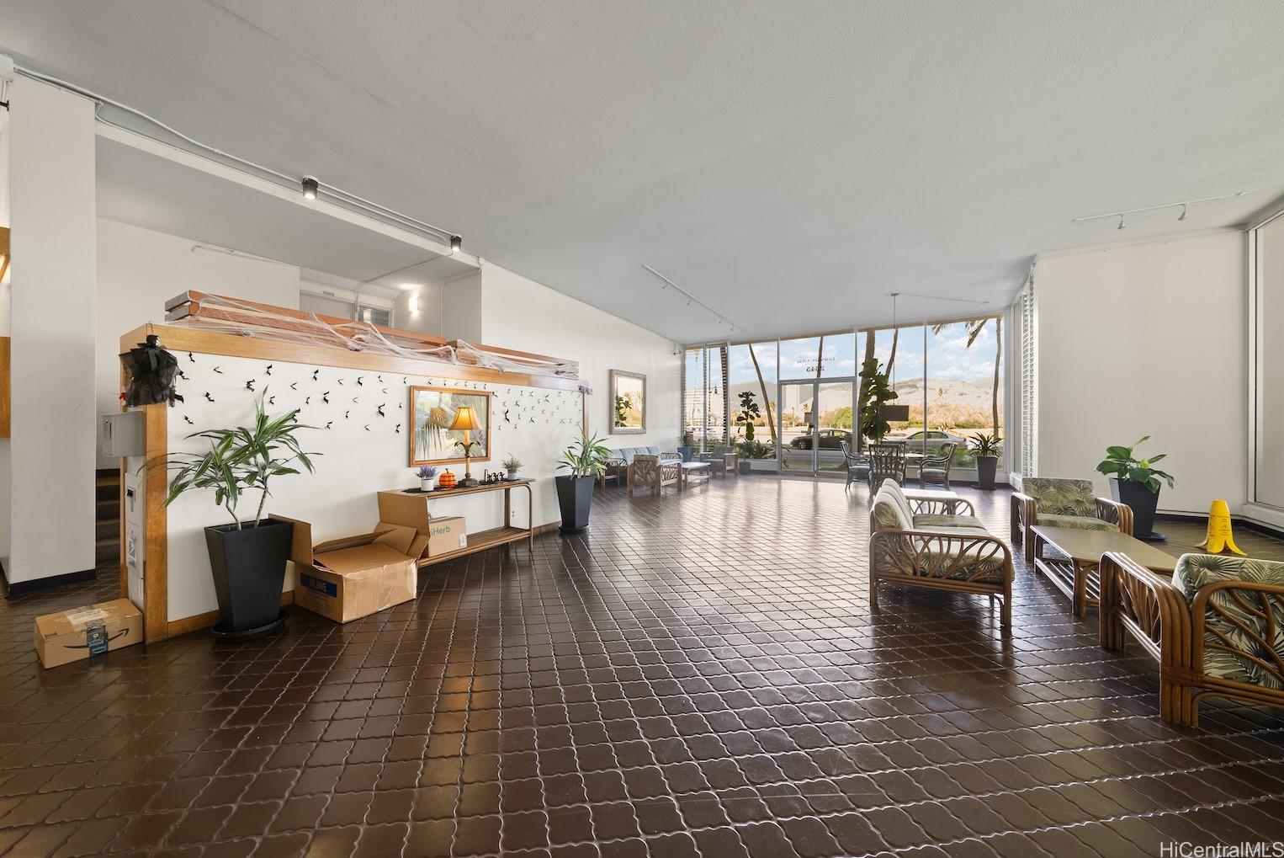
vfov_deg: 90.1
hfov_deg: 112.6
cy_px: 429
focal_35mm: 12
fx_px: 428
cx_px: 642
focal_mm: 12
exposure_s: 1/2
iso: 125
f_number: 9
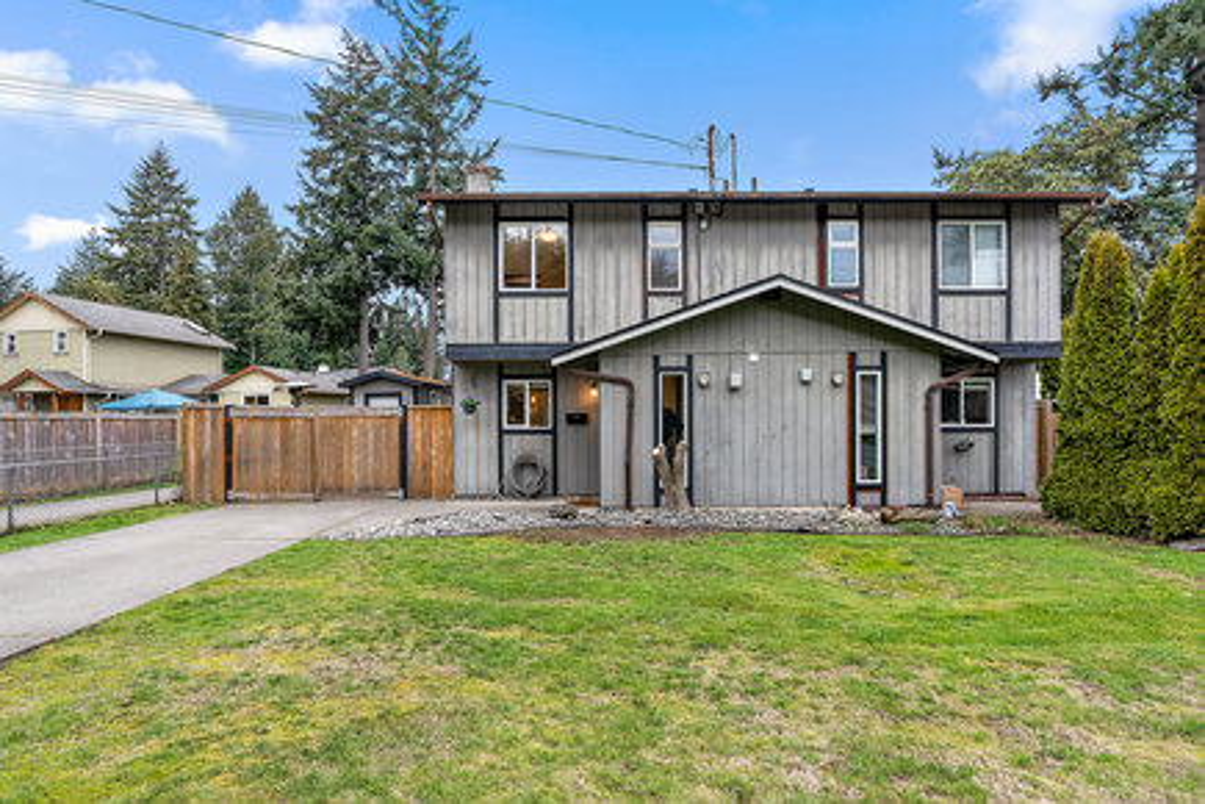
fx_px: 636
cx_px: 602
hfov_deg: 86.9
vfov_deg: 64.6
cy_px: 402
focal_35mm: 19
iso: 320
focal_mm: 19
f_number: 6.3
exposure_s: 1/125
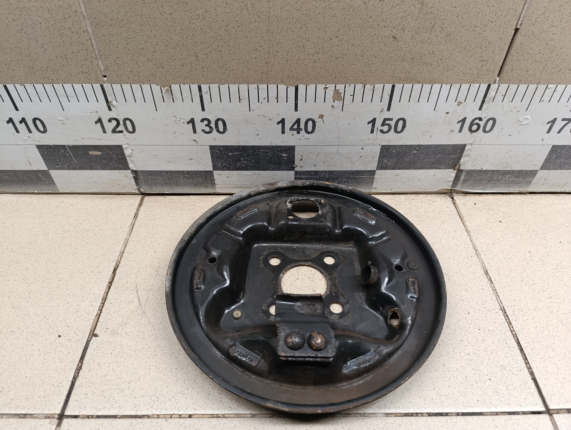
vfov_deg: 59.0
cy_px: 215
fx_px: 380
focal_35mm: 23
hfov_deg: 73.8
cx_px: 286
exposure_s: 1/100
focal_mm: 6.14
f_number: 1.6
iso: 500
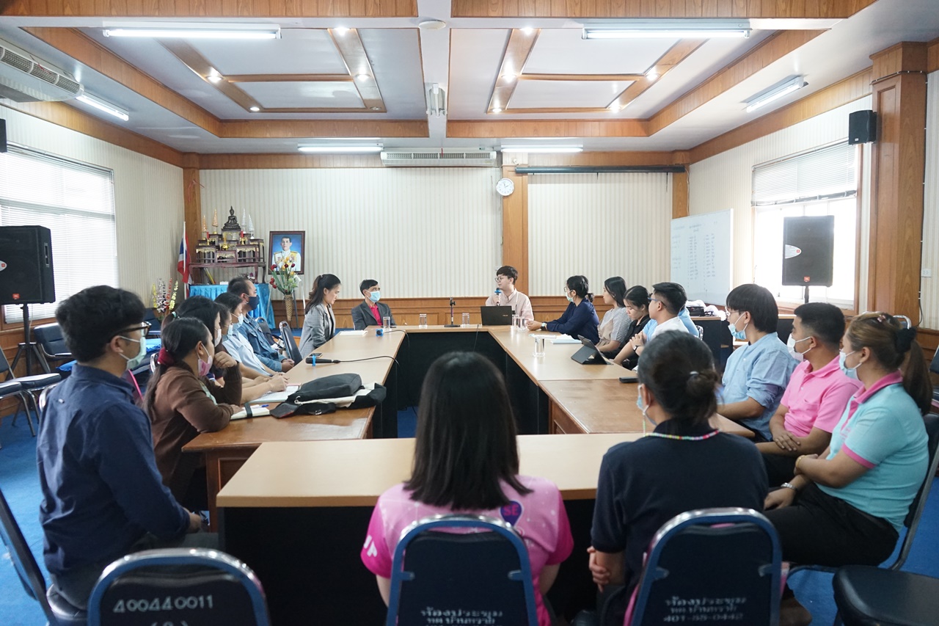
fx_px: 730
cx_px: 470
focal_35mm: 28
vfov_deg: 46.4
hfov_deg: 65.5
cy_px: 313
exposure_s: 1/160
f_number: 4
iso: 4000
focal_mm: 28
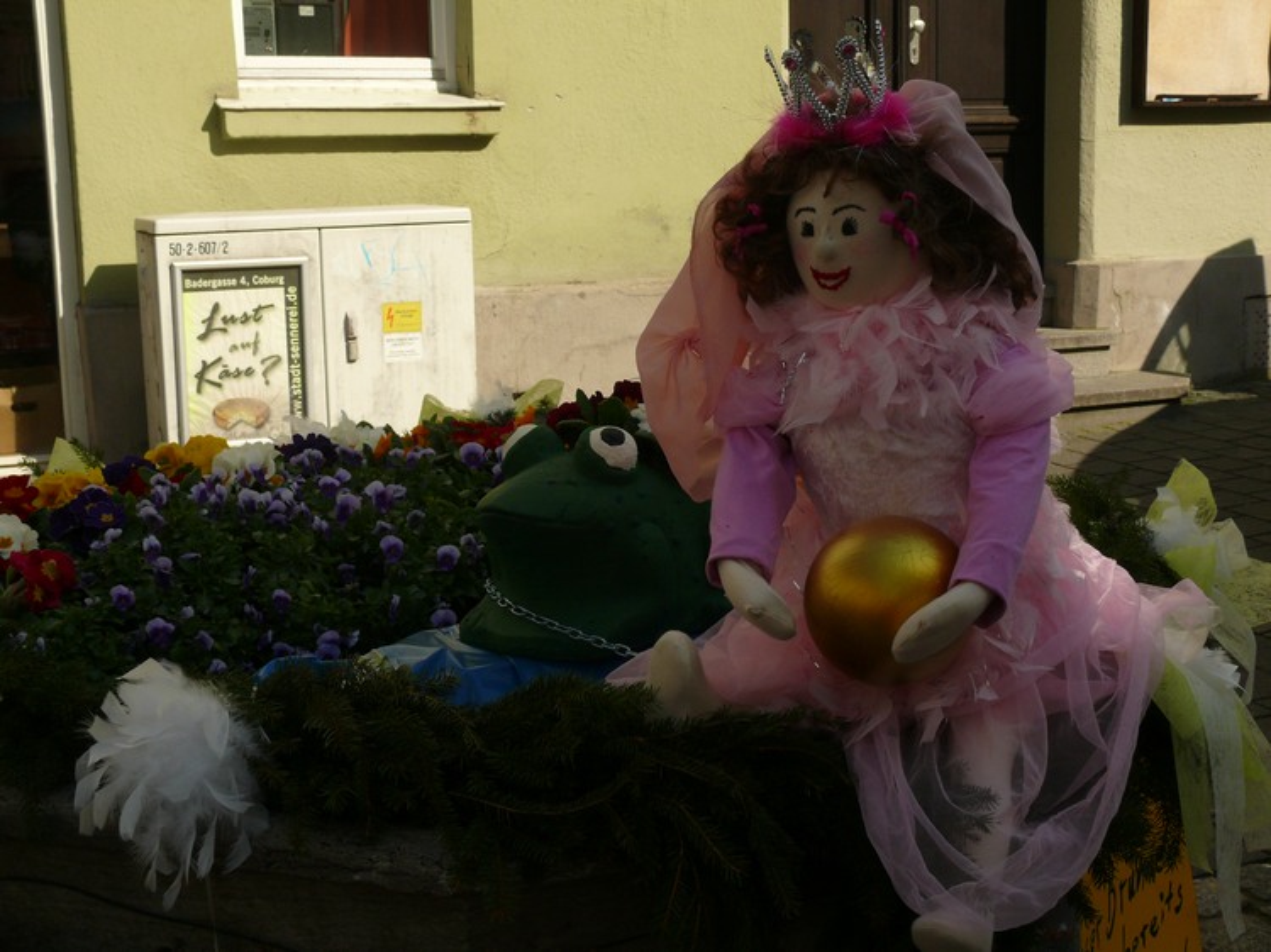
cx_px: 636
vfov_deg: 29.7
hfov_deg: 38.9
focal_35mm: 49
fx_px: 1799
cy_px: 476
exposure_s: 1/200
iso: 100
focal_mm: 10.5
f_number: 5
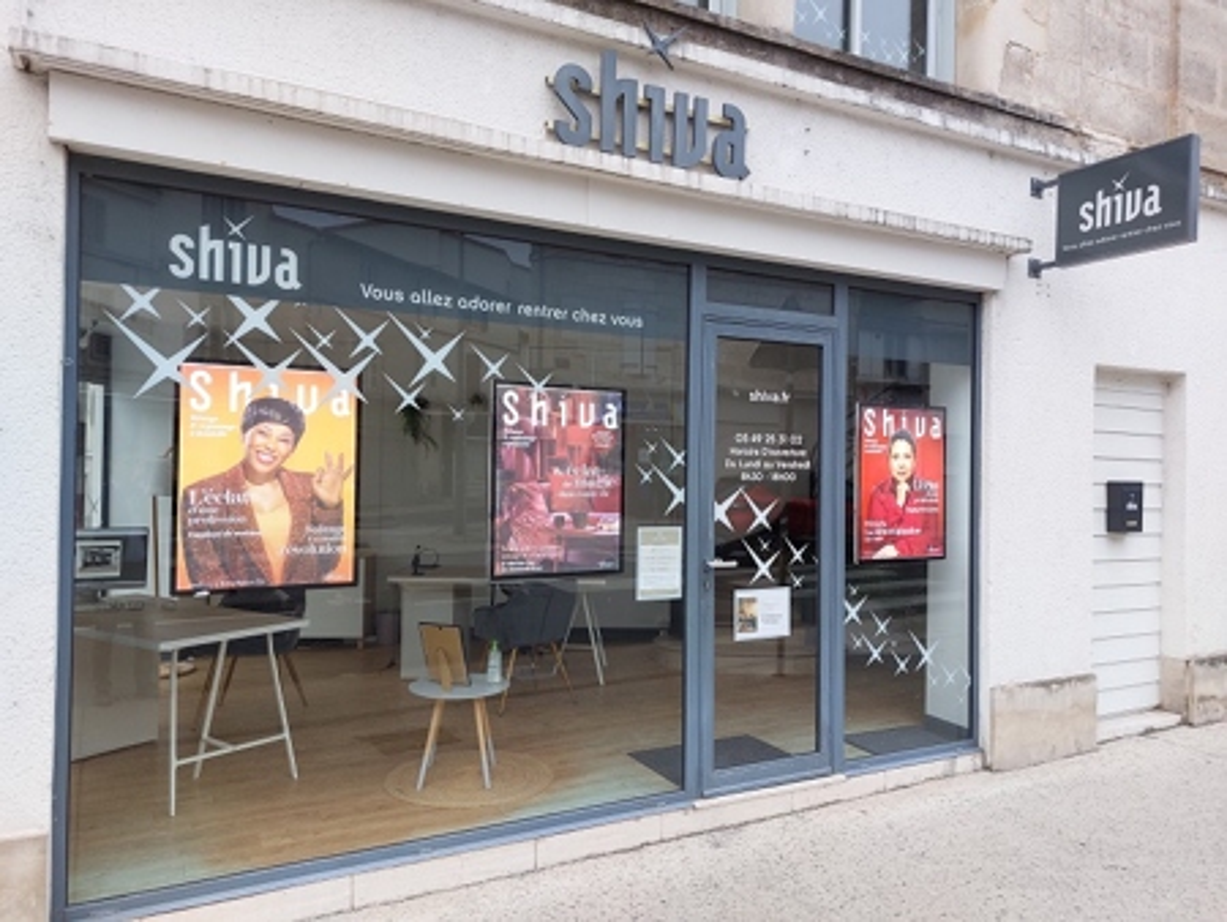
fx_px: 887
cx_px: 614
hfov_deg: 69.4
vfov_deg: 54.9
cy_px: 461
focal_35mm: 25
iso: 50
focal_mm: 5.2
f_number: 1.8
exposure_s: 1/100
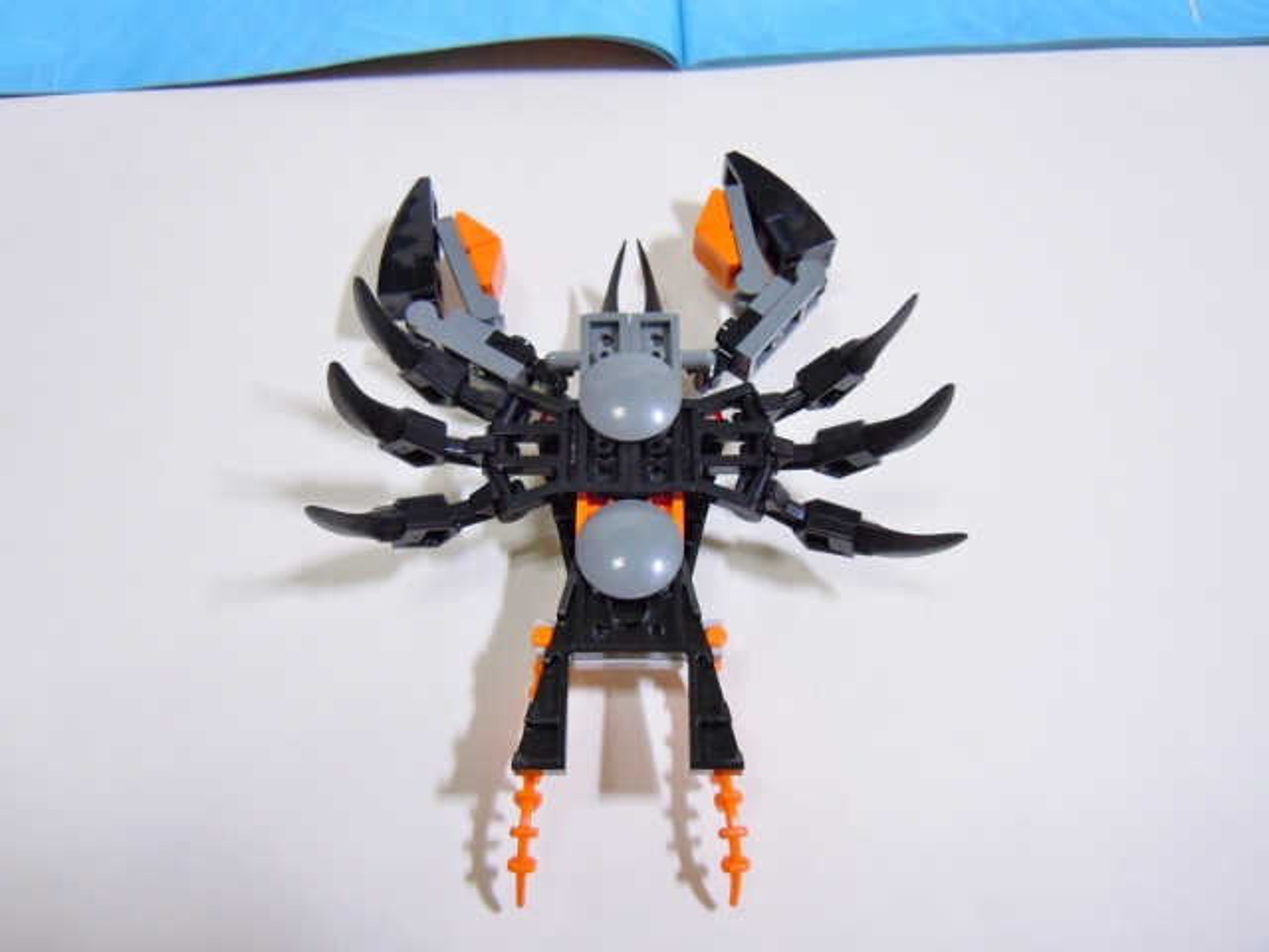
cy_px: 476
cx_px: 634
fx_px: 1100
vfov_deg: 46.8
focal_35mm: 30
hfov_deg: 60.0
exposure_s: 1/15
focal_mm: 5.4
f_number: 3.5
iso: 400
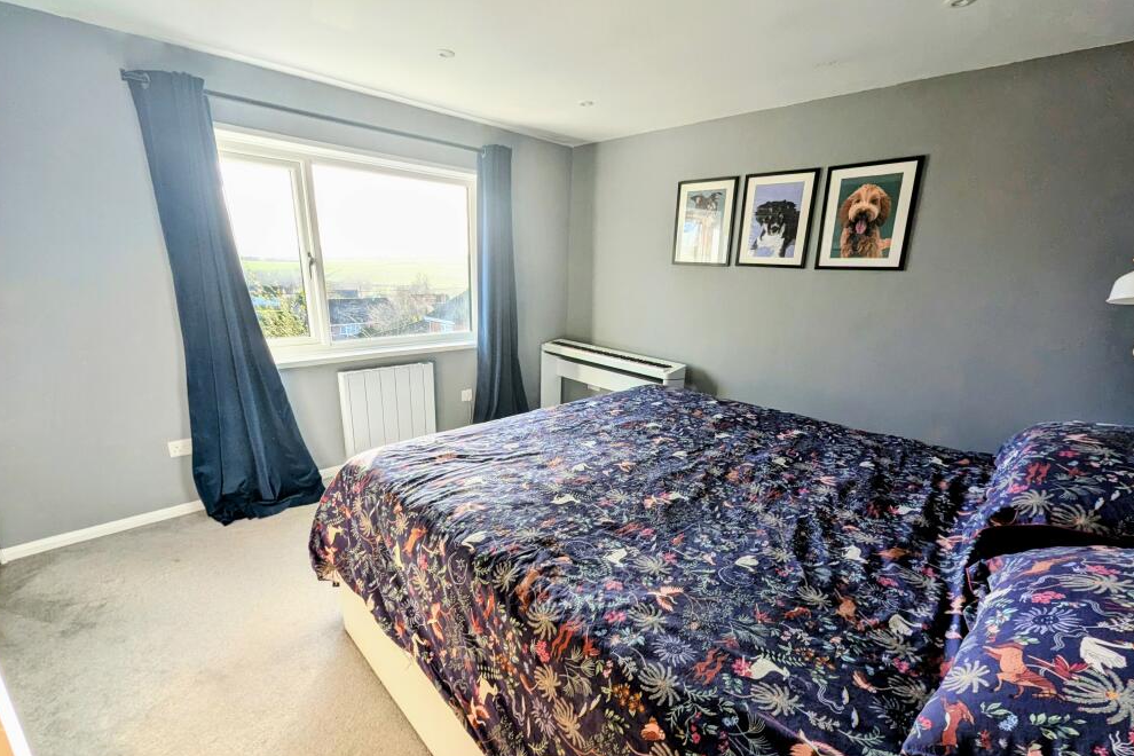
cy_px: 403
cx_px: 574
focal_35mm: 14
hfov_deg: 104.2
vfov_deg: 81.1
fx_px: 441
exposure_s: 1/330
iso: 70
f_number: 2.2
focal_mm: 1.95
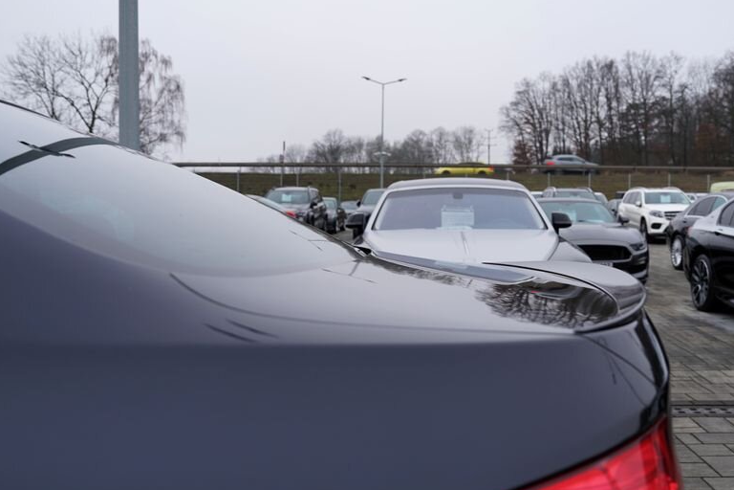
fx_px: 734
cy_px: 262
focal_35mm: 36
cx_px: 409
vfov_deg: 36.9
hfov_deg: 53.0
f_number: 4.5
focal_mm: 27
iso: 100
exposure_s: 1/80
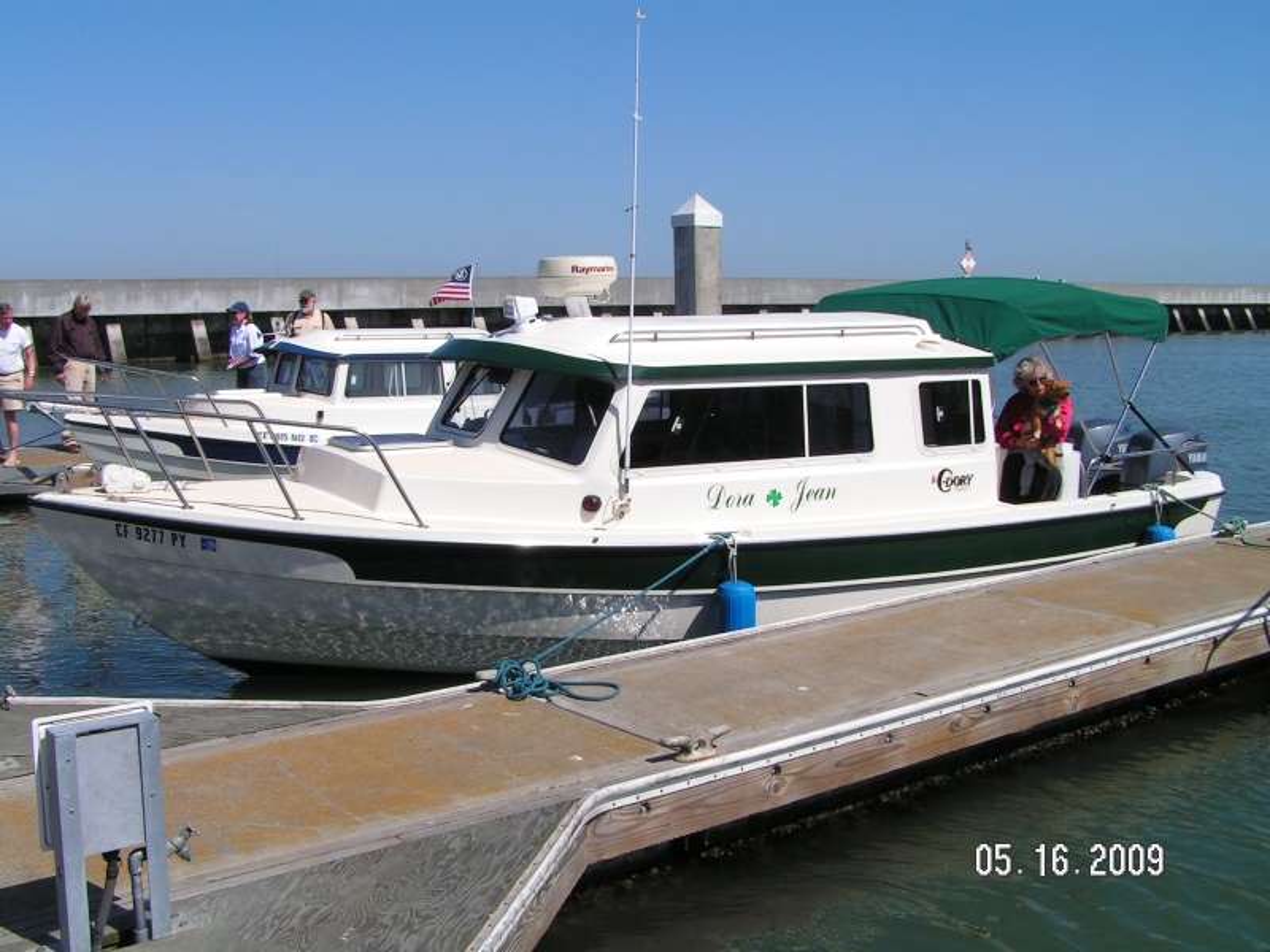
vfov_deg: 36.8
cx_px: 635
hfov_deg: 47.9
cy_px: 476
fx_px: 1431
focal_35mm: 39
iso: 50
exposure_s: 1/800
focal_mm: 6.5
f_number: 5.6
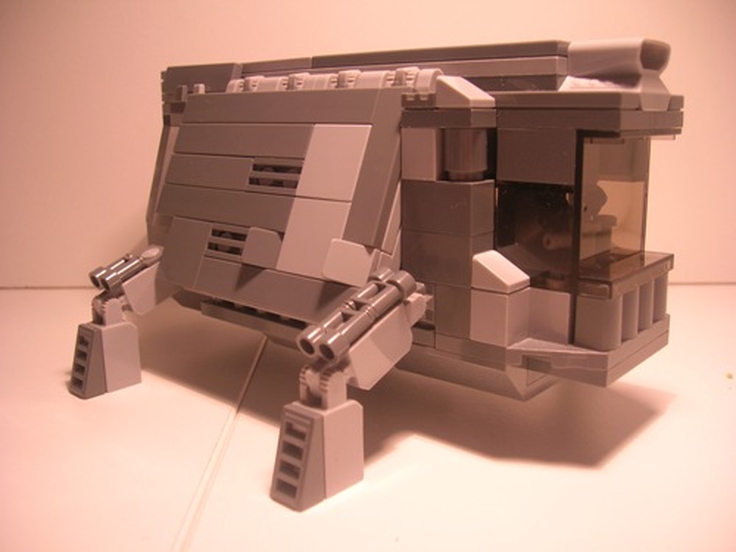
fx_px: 723
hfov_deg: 54.0
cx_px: 368
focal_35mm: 34
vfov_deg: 41.8
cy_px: 276
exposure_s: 1/29.3
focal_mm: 5.7
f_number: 2.9
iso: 50
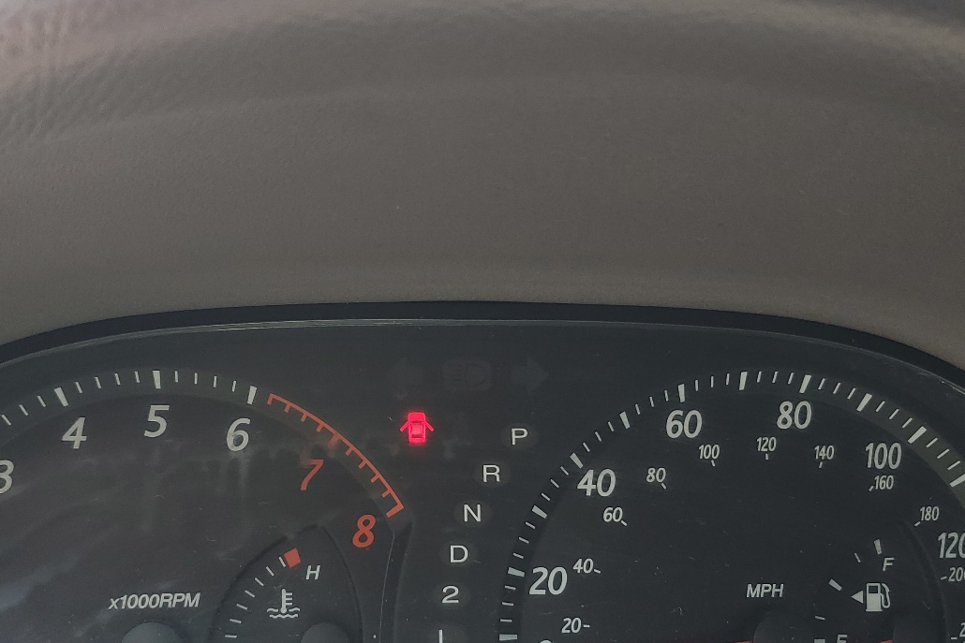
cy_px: 474
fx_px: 1126
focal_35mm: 42
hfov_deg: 46.4
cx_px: 455
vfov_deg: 31.4
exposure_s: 1/192
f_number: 1.5
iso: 50
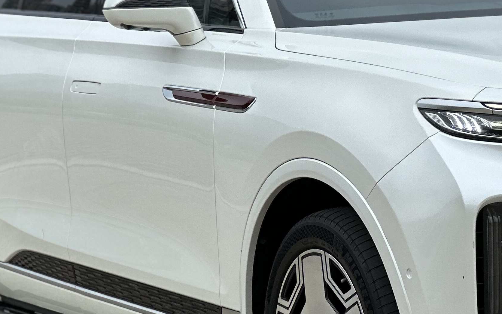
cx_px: 455
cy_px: 52
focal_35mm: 197
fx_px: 2695
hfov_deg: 10.6
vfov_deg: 6.7
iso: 32
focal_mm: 9
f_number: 2.8
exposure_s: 1/404
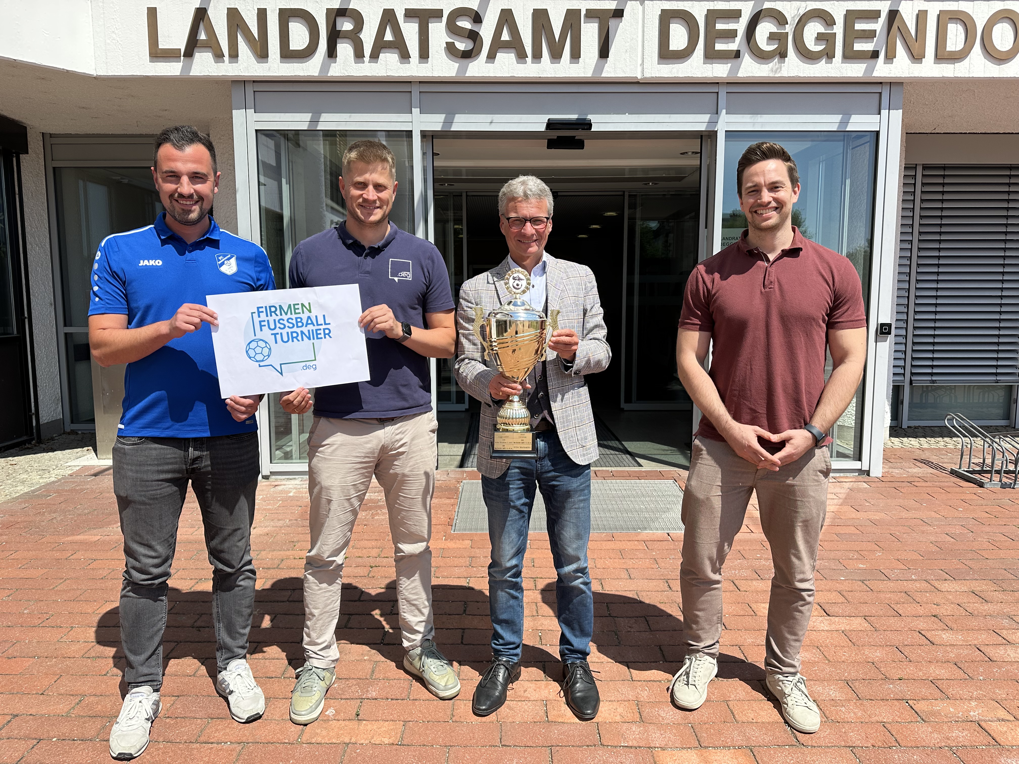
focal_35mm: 24
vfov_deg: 56.8
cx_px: 510
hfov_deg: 71.6
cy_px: 382
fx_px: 706
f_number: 1.78
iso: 80
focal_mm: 6.86
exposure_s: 1/4545
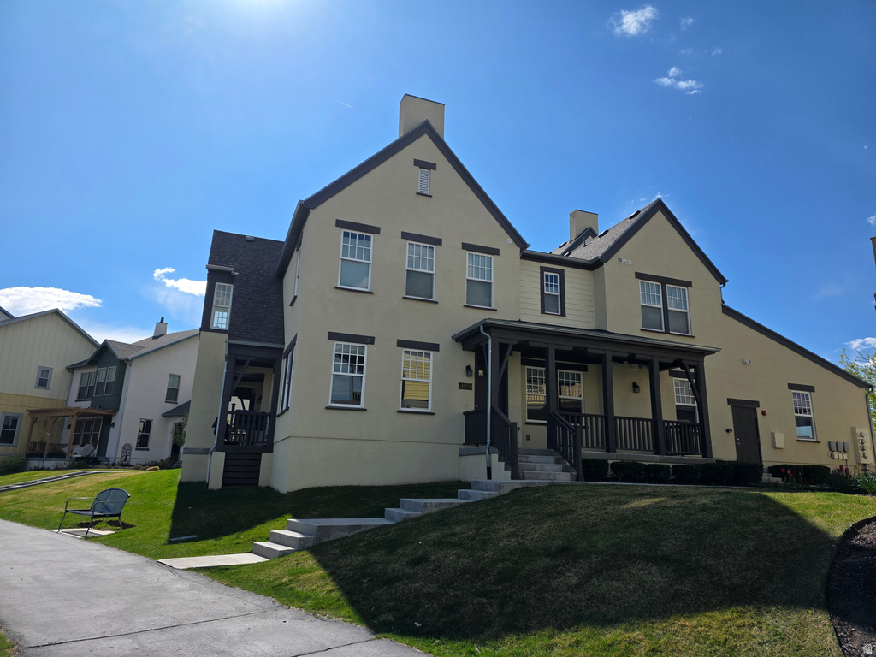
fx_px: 582
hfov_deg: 73.9
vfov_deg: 58.9
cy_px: 328
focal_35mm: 23
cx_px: 438
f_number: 1.7
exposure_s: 1/7333
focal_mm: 6.3
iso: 80
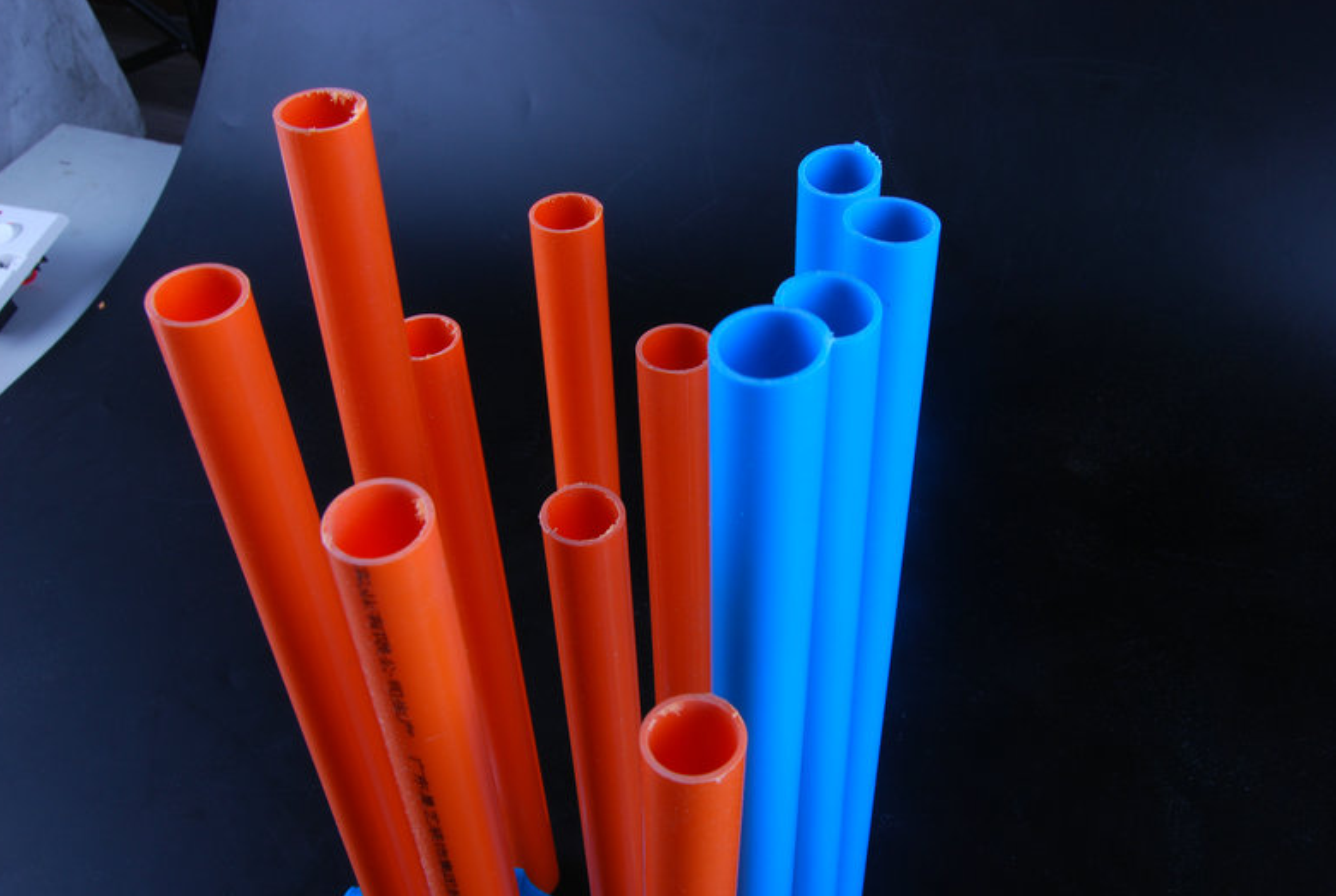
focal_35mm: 40
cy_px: 451
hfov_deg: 48.4
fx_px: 1487
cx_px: 675
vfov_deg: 33.5
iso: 200
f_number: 14
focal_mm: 26
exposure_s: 1/125
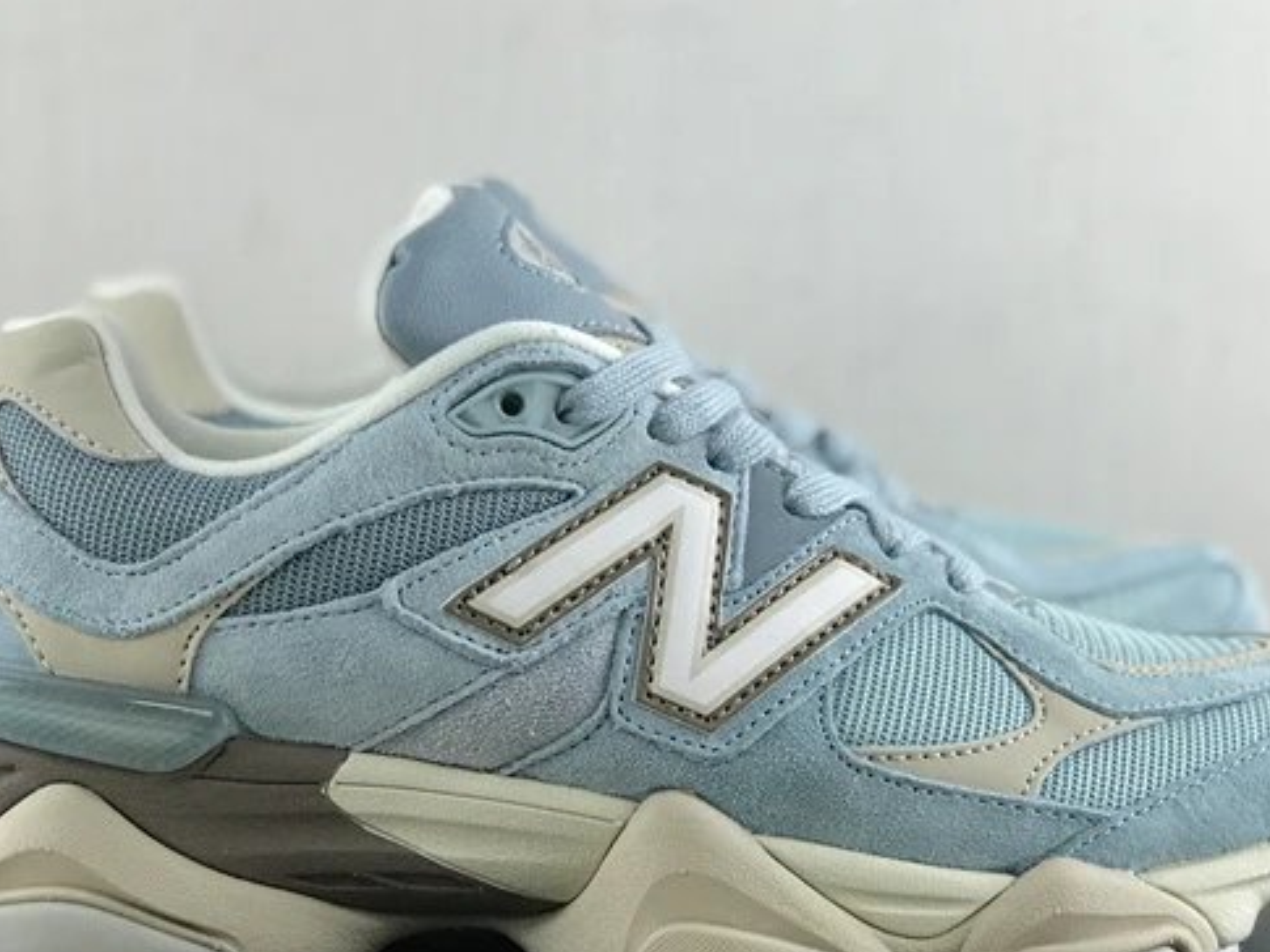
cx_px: 631
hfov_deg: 22.5
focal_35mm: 87
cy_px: 632
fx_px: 3193
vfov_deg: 16.9
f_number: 2.8
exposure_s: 1/50
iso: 64
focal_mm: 6.6
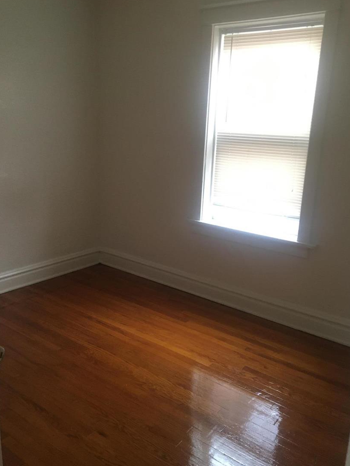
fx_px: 431
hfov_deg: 44.2
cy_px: 237
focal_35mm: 32
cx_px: 178
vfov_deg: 56.8
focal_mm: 4.15
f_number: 2.2
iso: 125
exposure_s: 1/30
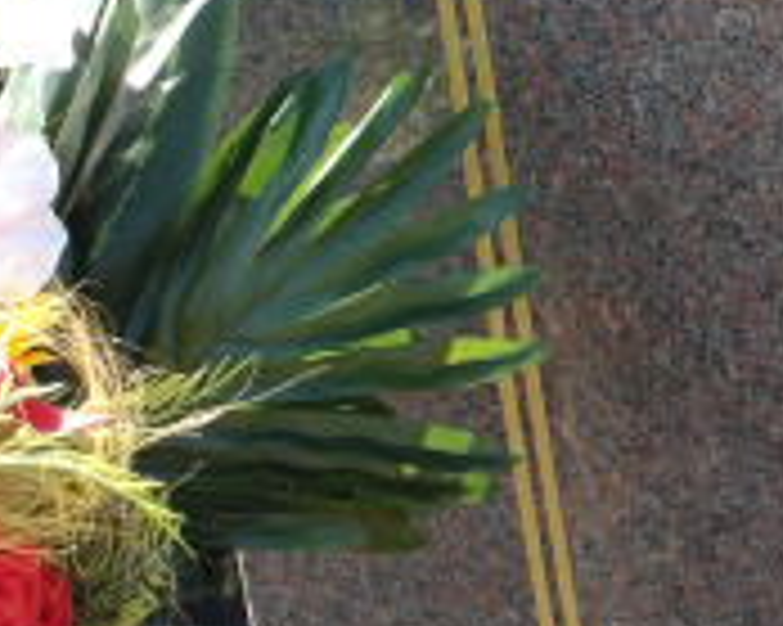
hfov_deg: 14.0
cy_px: 77
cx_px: 1404
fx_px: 2826
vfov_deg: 12.5
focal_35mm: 122
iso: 100
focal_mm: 6.1
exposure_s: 1/247
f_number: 3.3
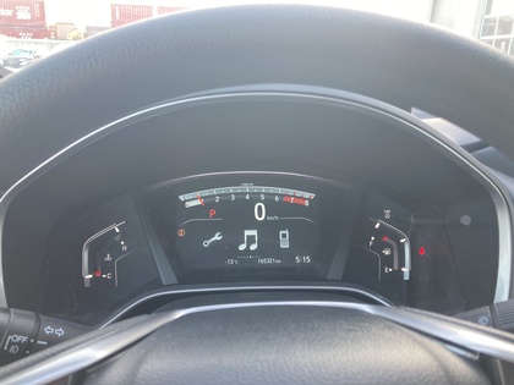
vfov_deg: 49.7
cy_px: 192
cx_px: 257
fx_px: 416
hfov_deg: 63.4
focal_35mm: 28
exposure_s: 1/63
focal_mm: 3.99
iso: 80
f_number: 1.8
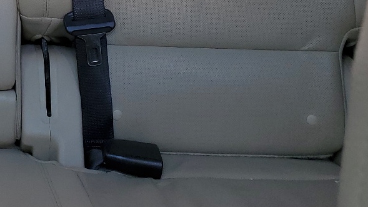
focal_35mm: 77
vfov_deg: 14.1
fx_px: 751
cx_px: -56
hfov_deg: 25.2
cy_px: -151
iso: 50
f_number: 1.5
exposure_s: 1/526
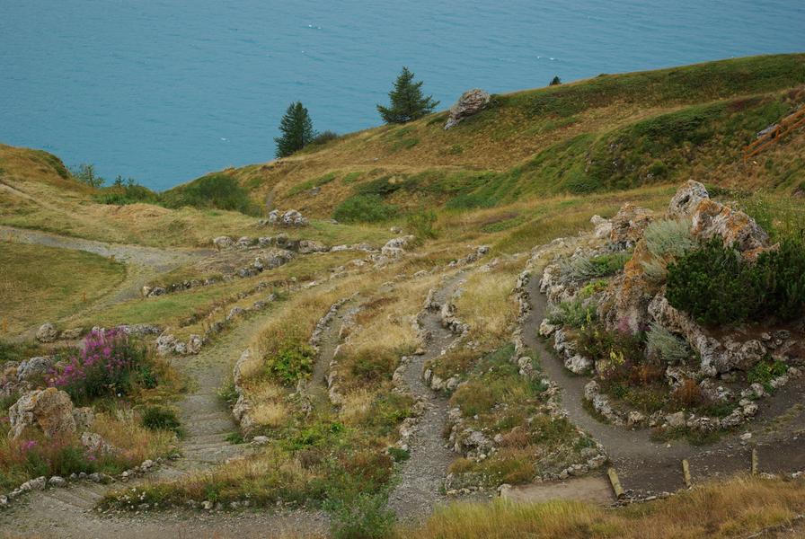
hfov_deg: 24.6
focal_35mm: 82
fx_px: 1847
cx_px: 402
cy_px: 270
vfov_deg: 16.6
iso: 100
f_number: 8
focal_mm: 55
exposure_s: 1/125
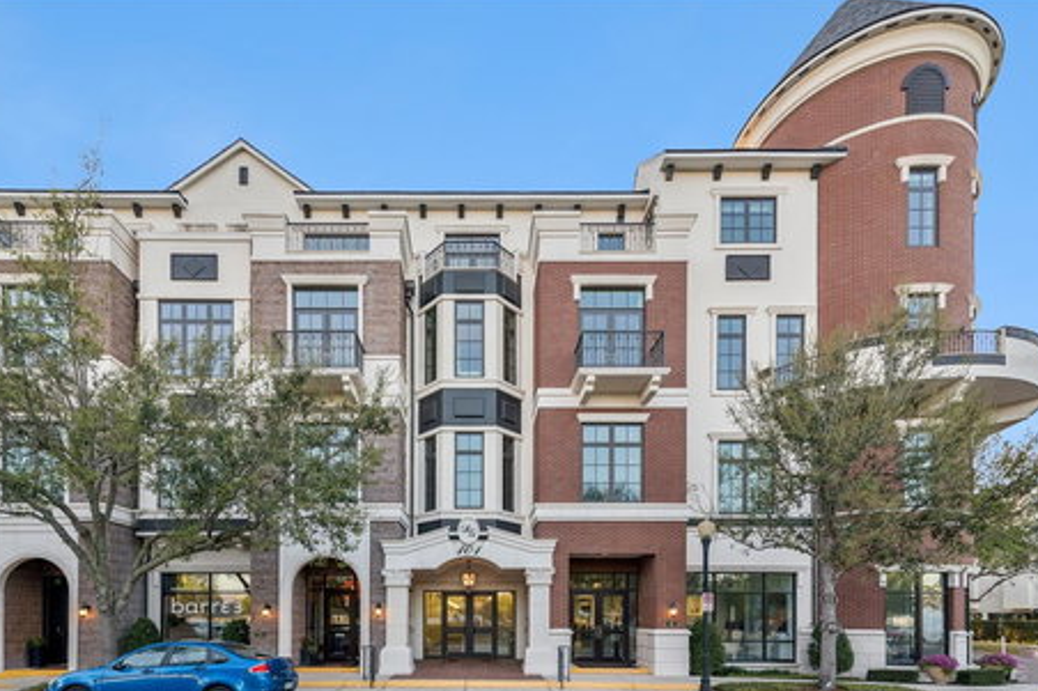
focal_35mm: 17
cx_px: 519
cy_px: 360
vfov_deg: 70.4
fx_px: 490
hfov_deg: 93.3
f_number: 9
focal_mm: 16
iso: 400
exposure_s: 1/80
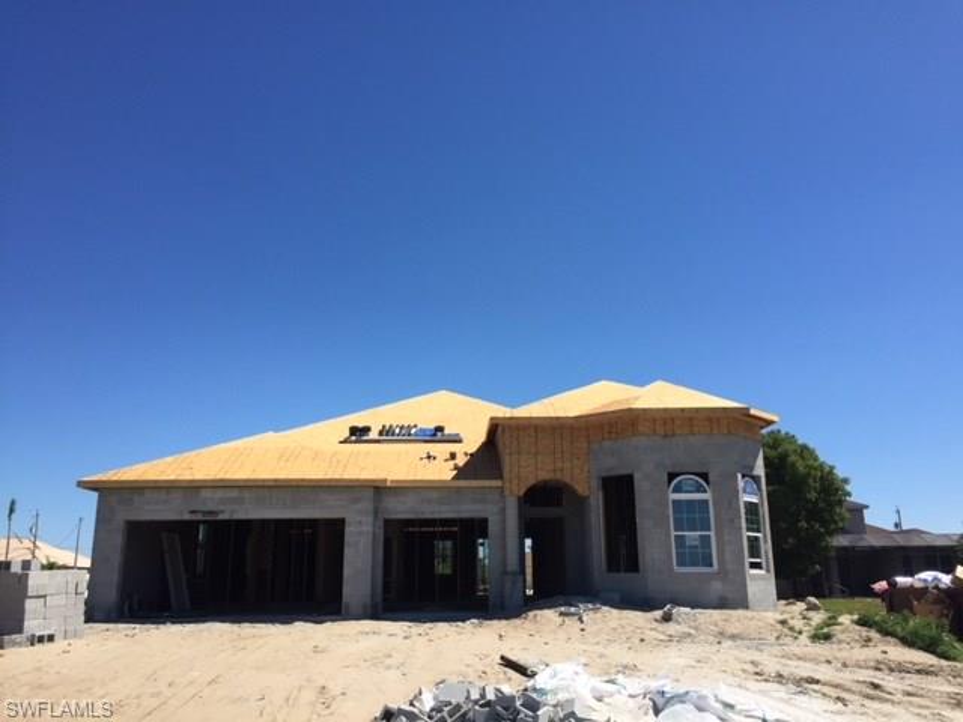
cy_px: 361
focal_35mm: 29
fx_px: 807
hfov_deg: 61.7
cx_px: 482
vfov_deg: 48.2
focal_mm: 4.15
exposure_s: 1/2475
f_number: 2.2
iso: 32
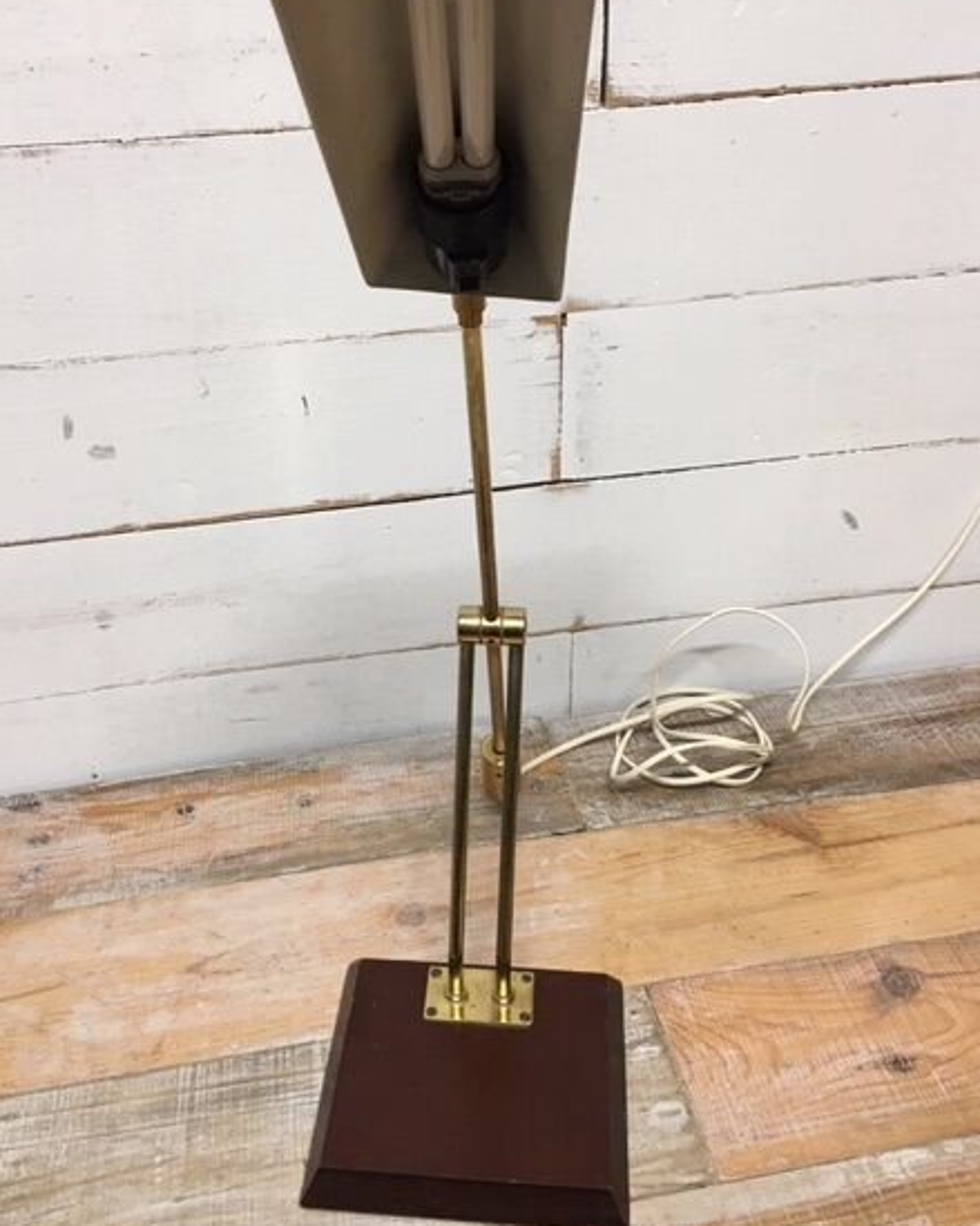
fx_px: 1197
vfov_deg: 54.1
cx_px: 462
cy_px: 543
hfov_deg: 44.5
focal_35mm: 33
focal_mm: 4.15
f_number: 2.2
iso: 50
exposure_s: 1/17
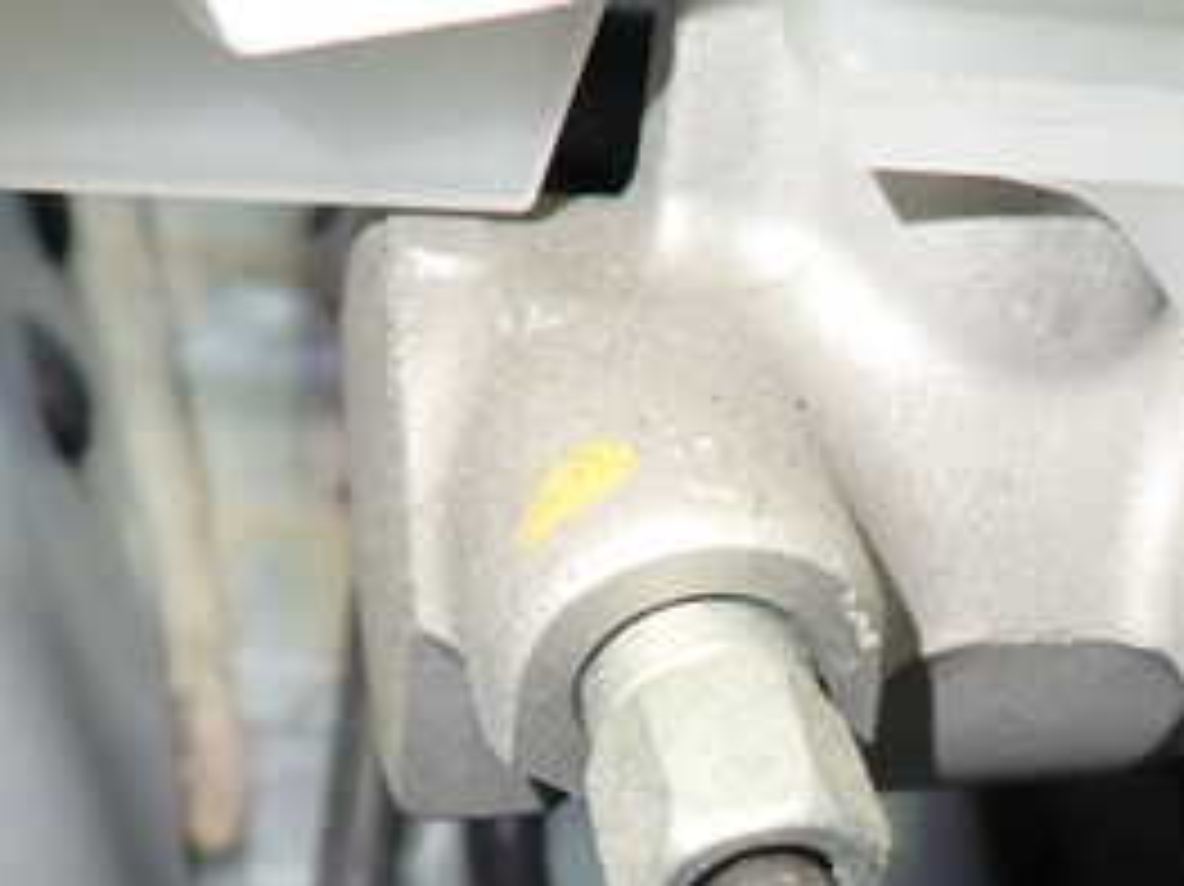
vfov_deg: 24.7
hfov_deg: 32.2
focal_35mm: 57
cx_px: 1053
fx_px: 1949
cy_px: 832
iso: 200
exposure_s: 1/40
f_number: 2
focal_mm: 4.5
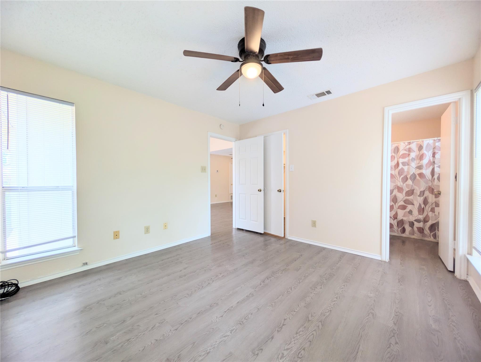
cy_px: 181
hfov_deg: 110.5
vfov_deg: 94.6
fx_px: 167
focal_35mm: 12
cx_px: 240
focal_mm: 2.02
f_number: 1.7
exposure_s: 1/120
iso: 53
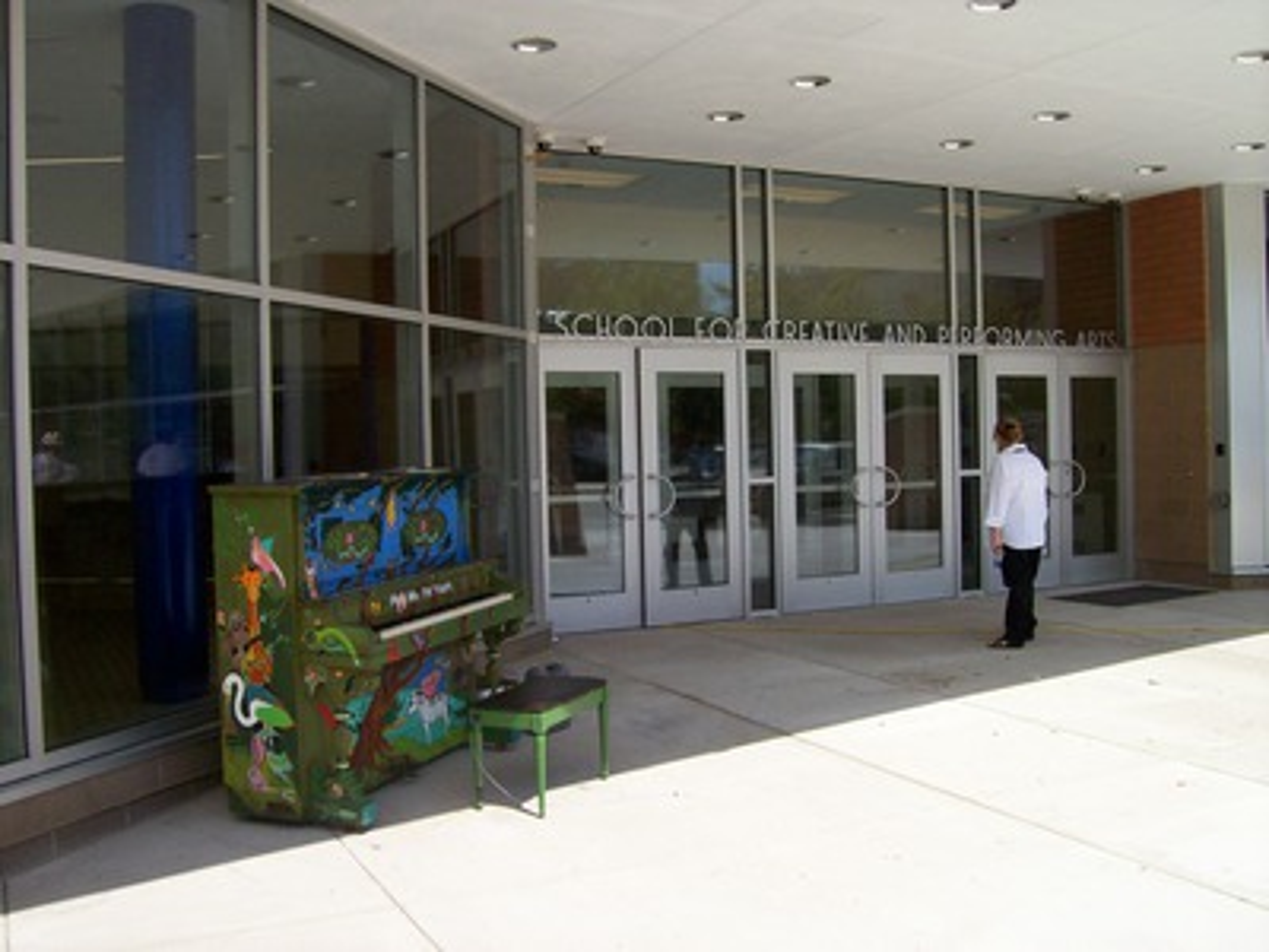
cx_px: 634
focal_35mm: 36
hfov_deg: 51.4
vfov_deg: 39.7
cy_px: 476
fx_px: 1320
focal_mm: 6
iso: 80
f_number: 4.8
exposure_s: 1/519
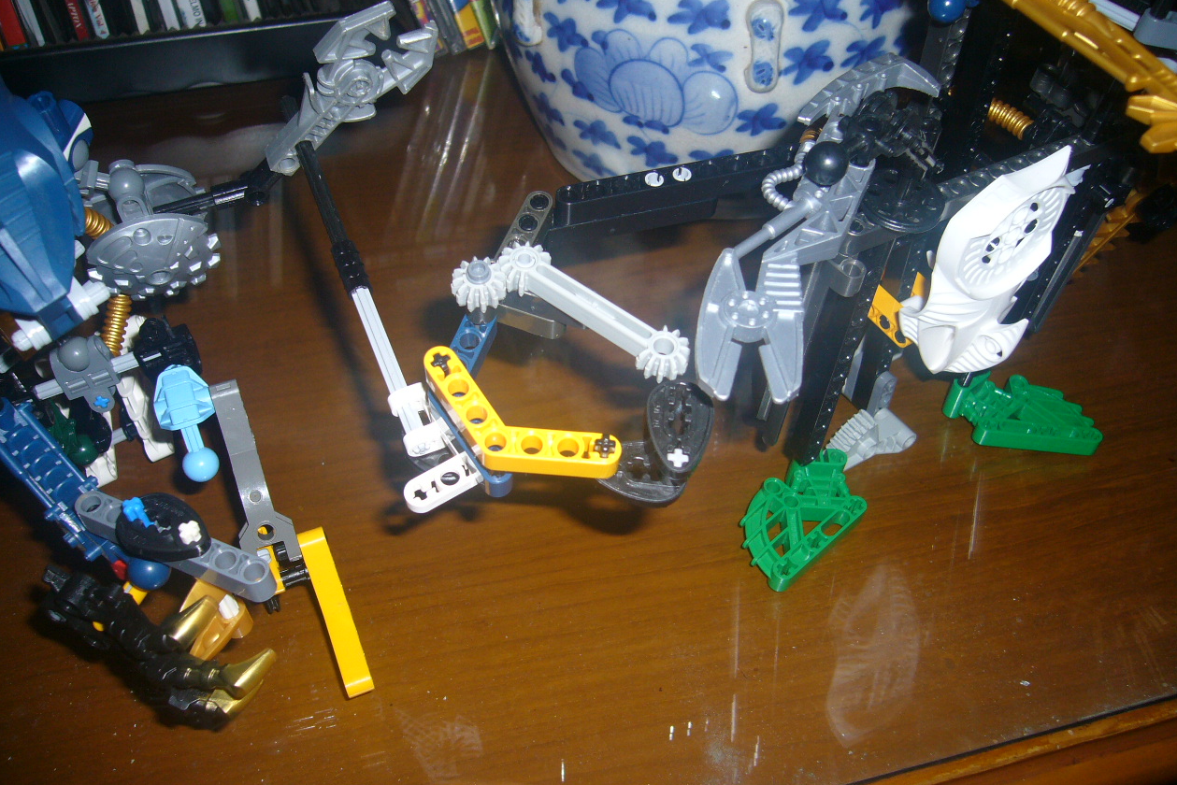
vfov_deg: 36.0
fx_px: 1210
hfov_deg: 51.9
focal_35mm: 37
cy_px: 378
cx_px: 590
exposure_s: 1/60
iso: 100
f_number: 2.8
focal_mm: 5.8
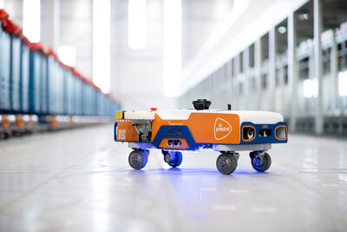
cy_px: 116
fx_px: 820
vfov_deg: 16.1
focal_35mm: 85
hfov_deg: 23.9
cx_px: 174
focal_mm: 85
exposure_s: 1/200
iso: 1000
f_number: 2.2
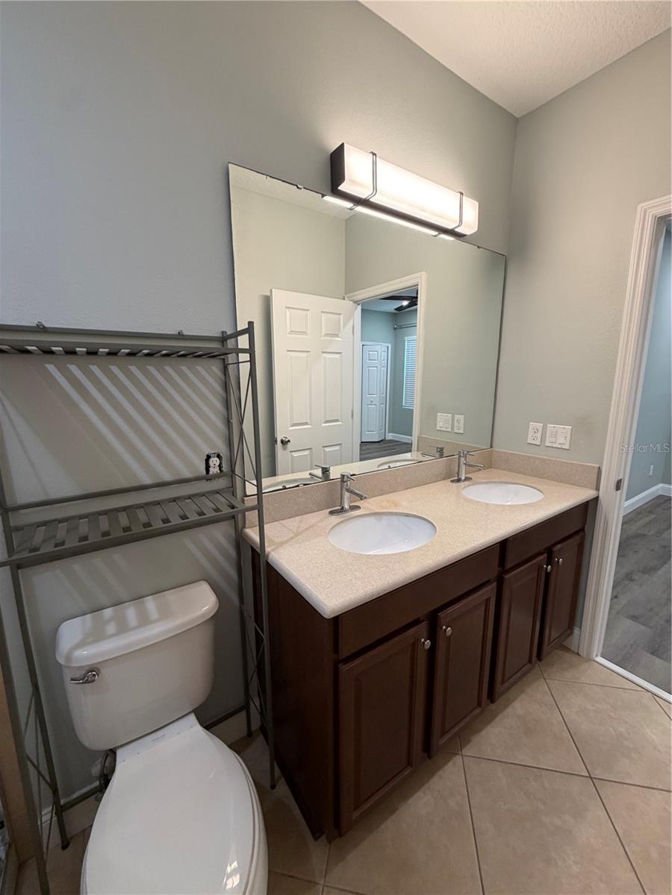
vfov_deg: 102.1
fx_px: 362
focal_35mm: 14
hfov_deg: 85.7
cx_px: 336
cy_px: 448
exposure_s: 1/60
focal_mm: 2.22
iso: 200
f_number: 2.2
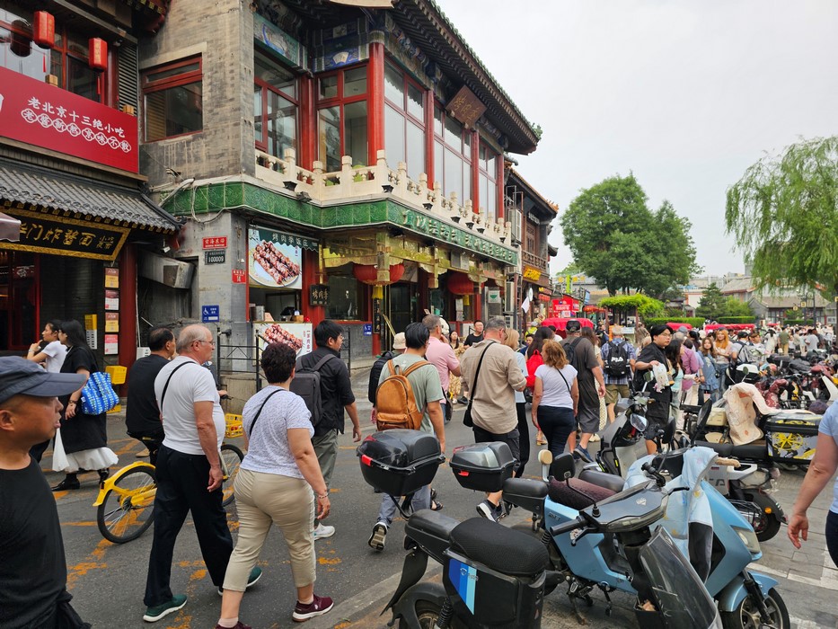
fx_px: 557
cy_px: 314
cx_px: 419
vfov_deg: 58.9
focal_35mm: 23
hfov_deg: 73.9
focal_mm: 6.3
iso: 10
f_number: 1.7
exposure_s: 1/229
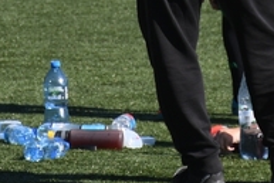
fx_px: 5926
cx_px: 190
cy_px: -248
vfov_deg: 1.8
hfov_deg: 2.6
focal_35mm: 778
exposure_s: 1/400
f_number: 5.6
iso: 100
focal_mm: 100
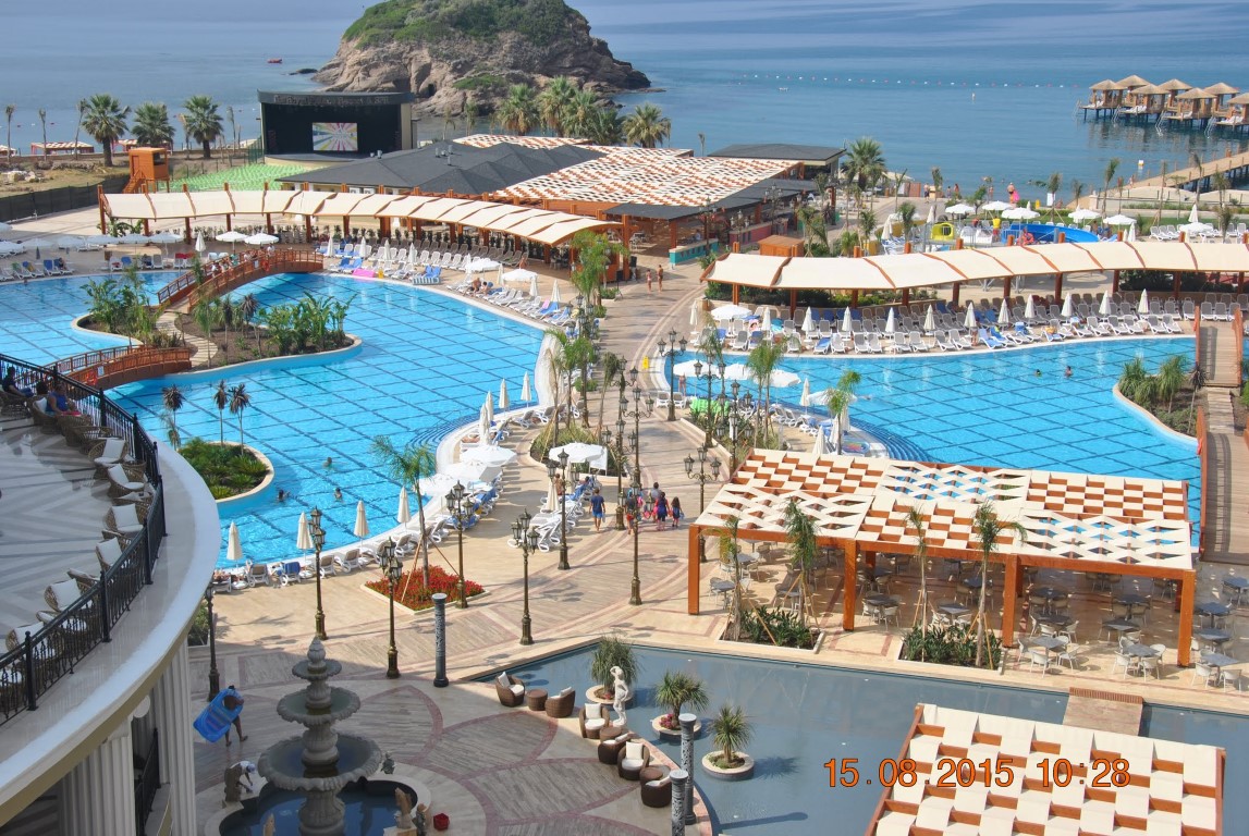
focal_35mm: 51
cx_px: 624
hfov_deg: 38.8
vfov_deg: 26.6
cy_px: 418
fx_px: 1772
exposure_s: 1/320
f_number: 9
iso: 100
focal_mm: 34
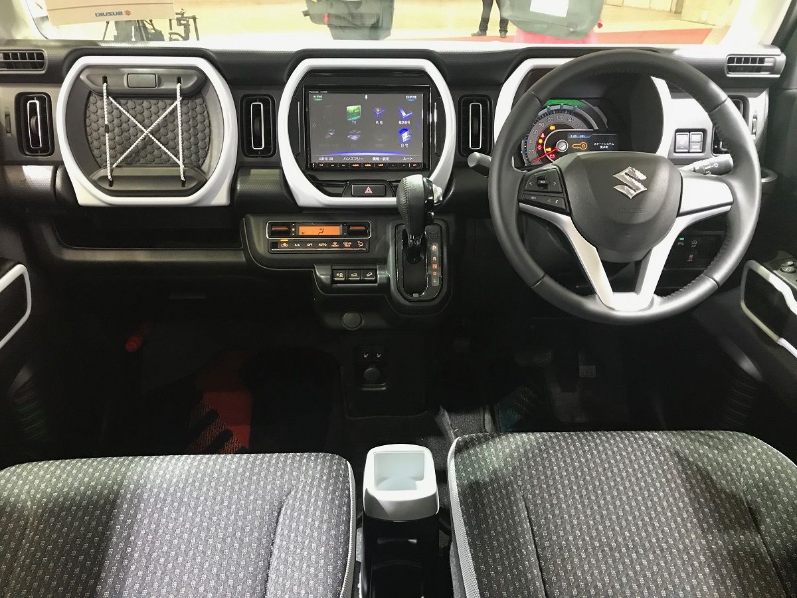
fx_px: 645
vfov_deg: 49.7
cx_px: 398
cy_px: 299
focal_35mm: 28
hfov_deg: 63.4
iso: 100
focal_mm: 3.99
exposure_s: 1/16
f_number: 1.8
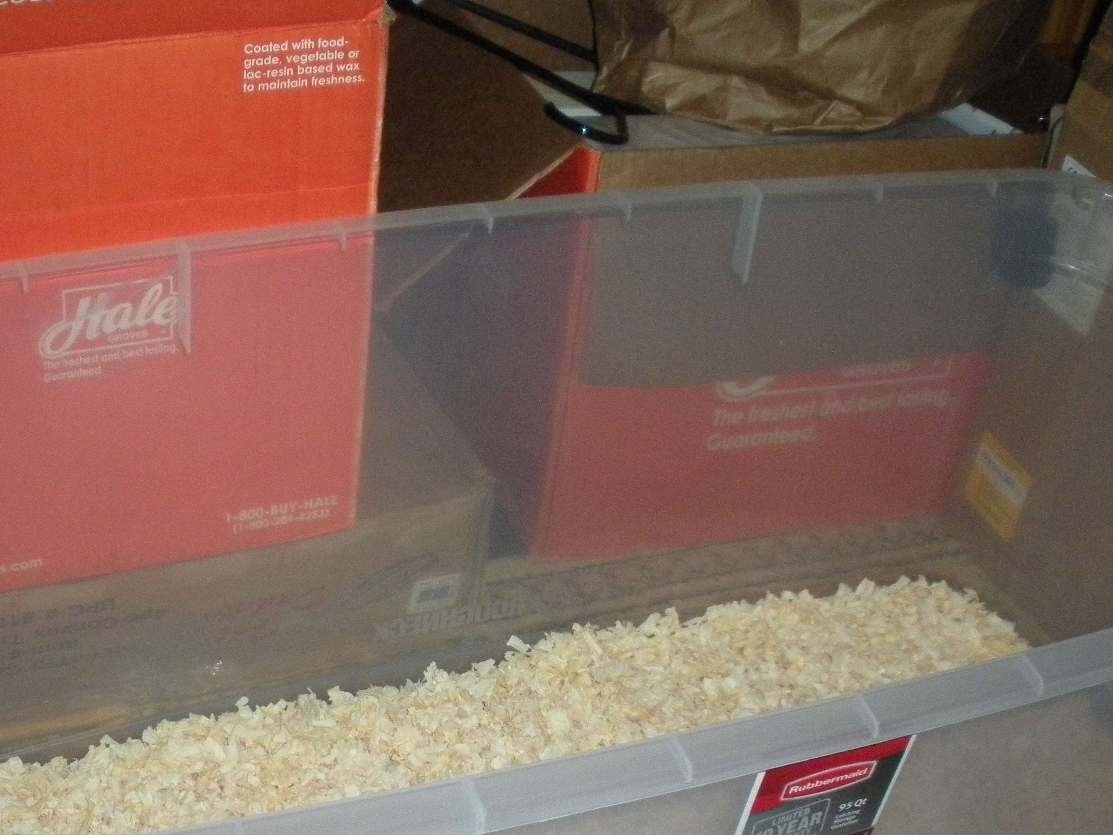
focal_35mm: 54
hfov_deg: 35.5
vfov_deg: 26.8
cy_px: 605
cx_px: 501
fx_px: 1736
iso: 400
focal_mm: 6.3
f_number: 3.5
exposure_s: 1/60
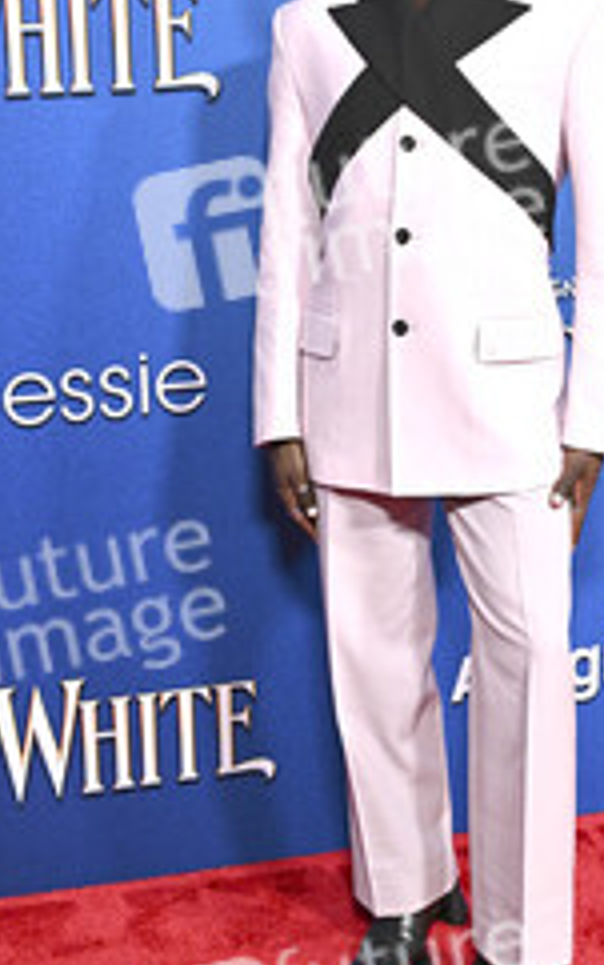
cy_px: 416
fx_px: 2130
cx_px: 456
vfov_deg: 25.5
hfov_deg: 16.1
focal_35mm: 81
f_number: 4.5
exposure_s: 1/250
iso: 3200
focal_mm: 48
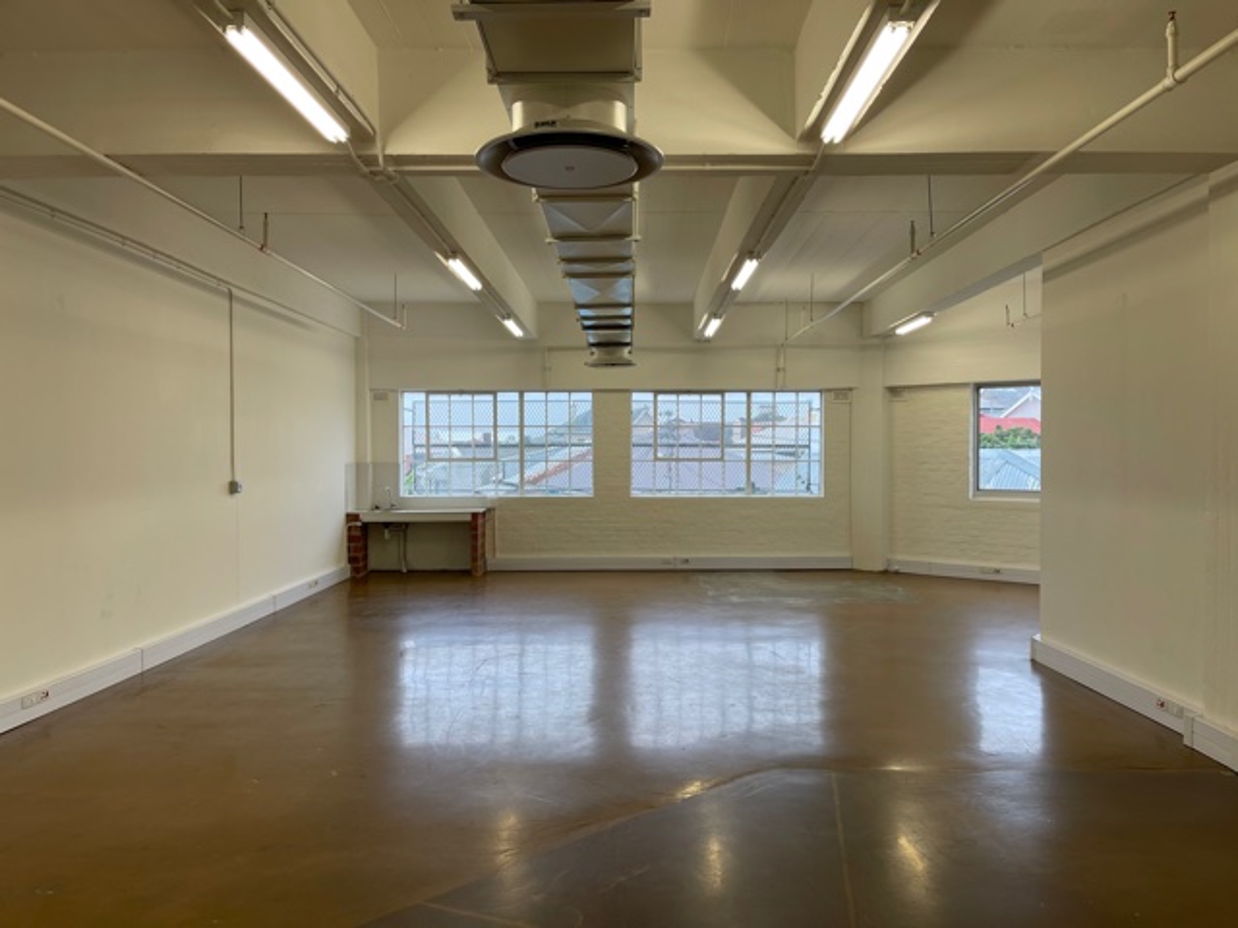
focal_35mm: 26
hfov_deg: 67.3
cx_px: 619
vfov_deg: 53.1
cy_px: 464
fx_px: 930
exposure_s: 1/128
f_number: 1.6
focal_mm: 5.1
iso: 32
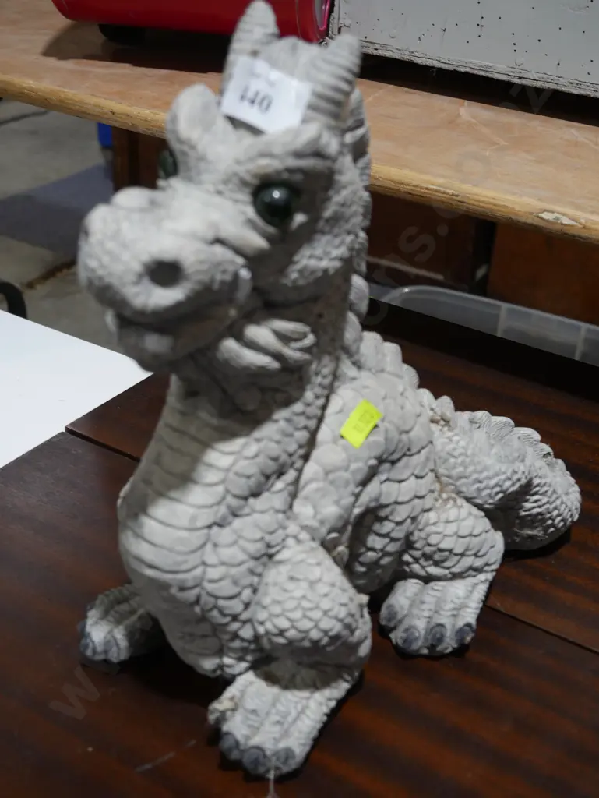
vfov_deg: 38.2
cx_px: 300
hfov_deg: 29.1
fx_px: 1153
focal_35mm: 50
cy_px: 399
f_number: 5.3
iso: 320
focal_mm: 25
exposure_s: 1/60
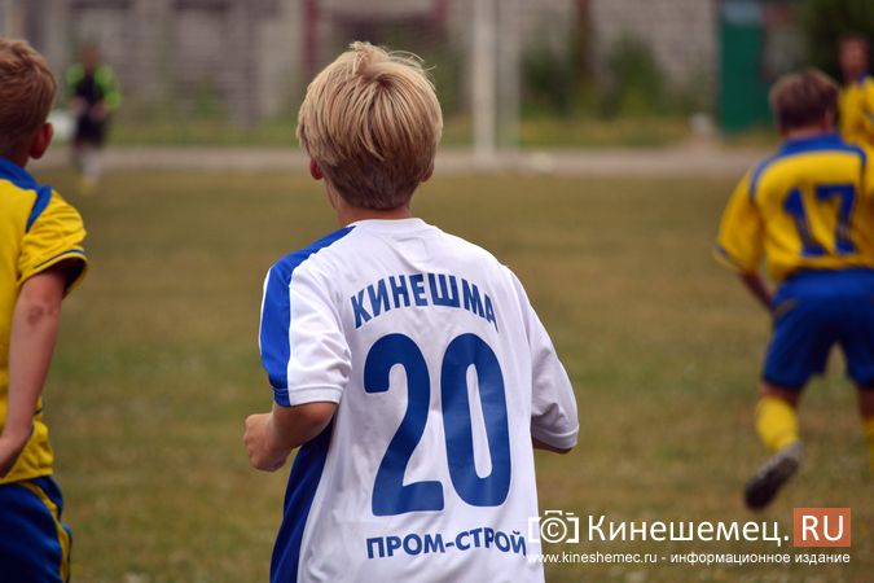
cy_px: 292
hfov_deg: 6.9
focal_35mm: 300
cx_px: 437
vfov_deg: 4.6
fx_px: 7283
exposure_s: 1/1600
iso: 400
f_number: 6.3
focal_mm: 200
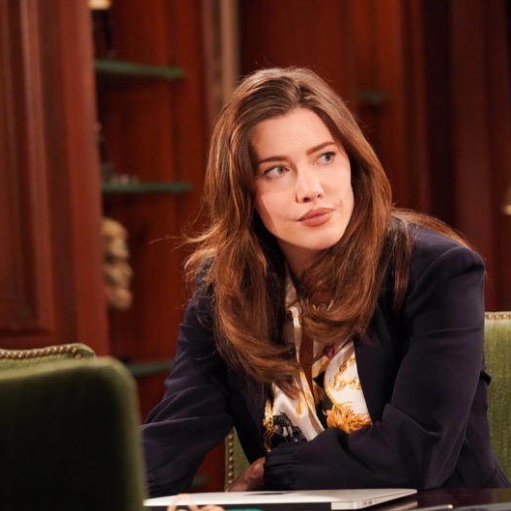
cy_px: 255
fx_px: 2789
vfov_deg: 10.5
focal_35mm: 167
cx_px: 297
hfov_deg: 10.5
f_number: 5.6
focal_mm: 130
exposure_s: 1/160
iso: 10000
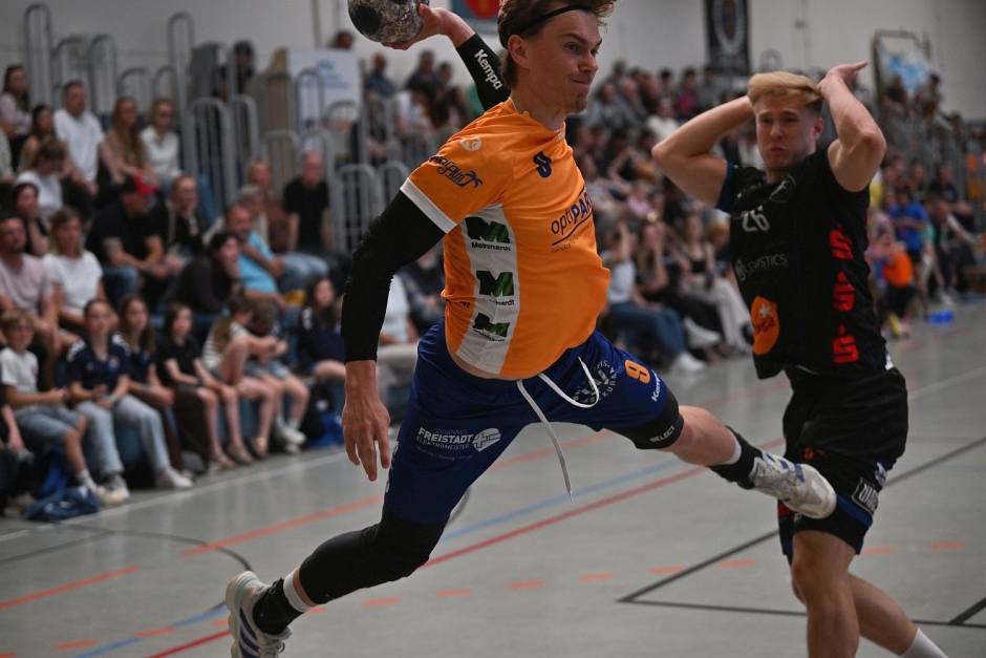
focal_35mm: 70
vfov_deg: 19.5
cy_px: 329
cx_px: 493
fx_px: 1917
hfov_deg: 28.8
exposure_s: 1/2000
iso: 1000
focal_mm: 70
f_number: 2.8
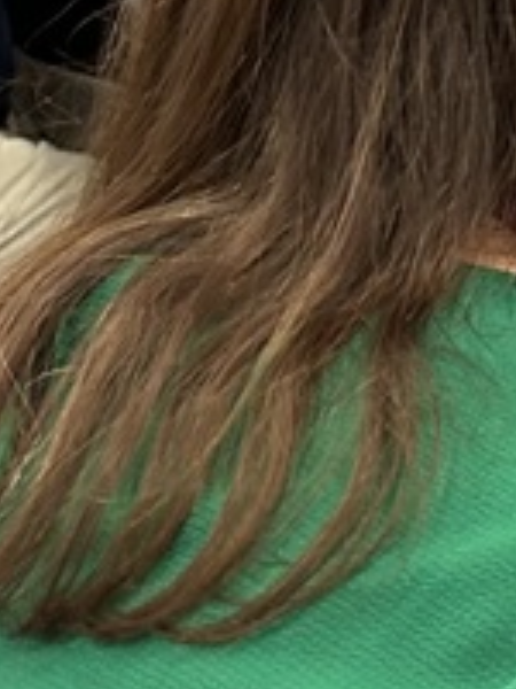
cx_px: 1176
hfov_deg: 10.0
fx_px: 2643
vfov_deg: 14.7
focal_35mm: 133
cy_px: 589
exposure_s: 1/60
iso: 200
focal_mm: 5.7
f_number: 1.5
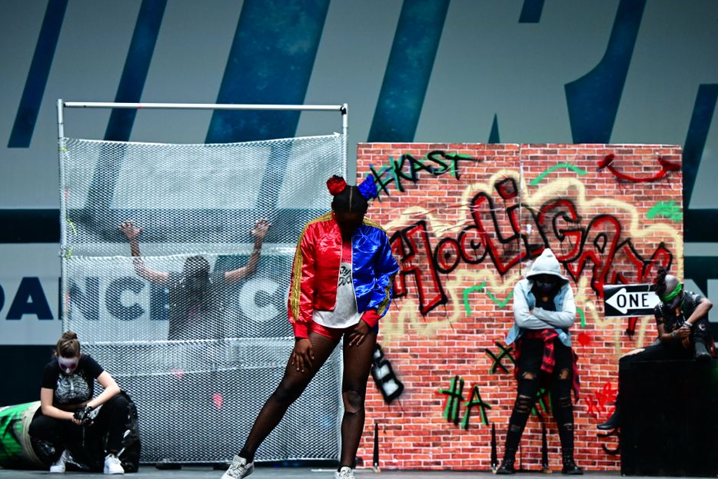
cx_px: 368
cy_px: 256
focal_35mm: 91
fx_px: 1815
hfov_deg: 22.4
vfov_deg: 15.0
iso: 5000
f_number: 3.5
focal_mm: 83
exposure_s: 1/640
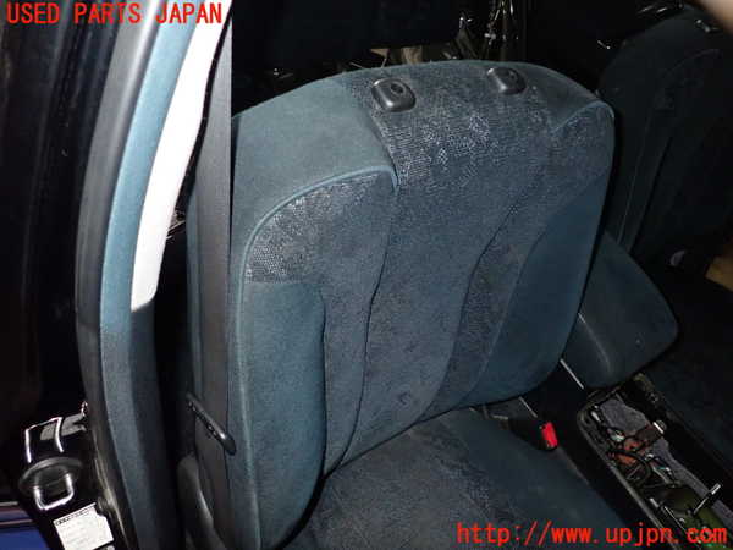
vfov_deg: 54.9
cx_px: 366
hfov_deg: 69.4
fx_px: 529
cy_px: 275
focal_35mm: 25
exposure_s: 1/30
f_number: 5.6
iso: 800
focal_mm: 4.5
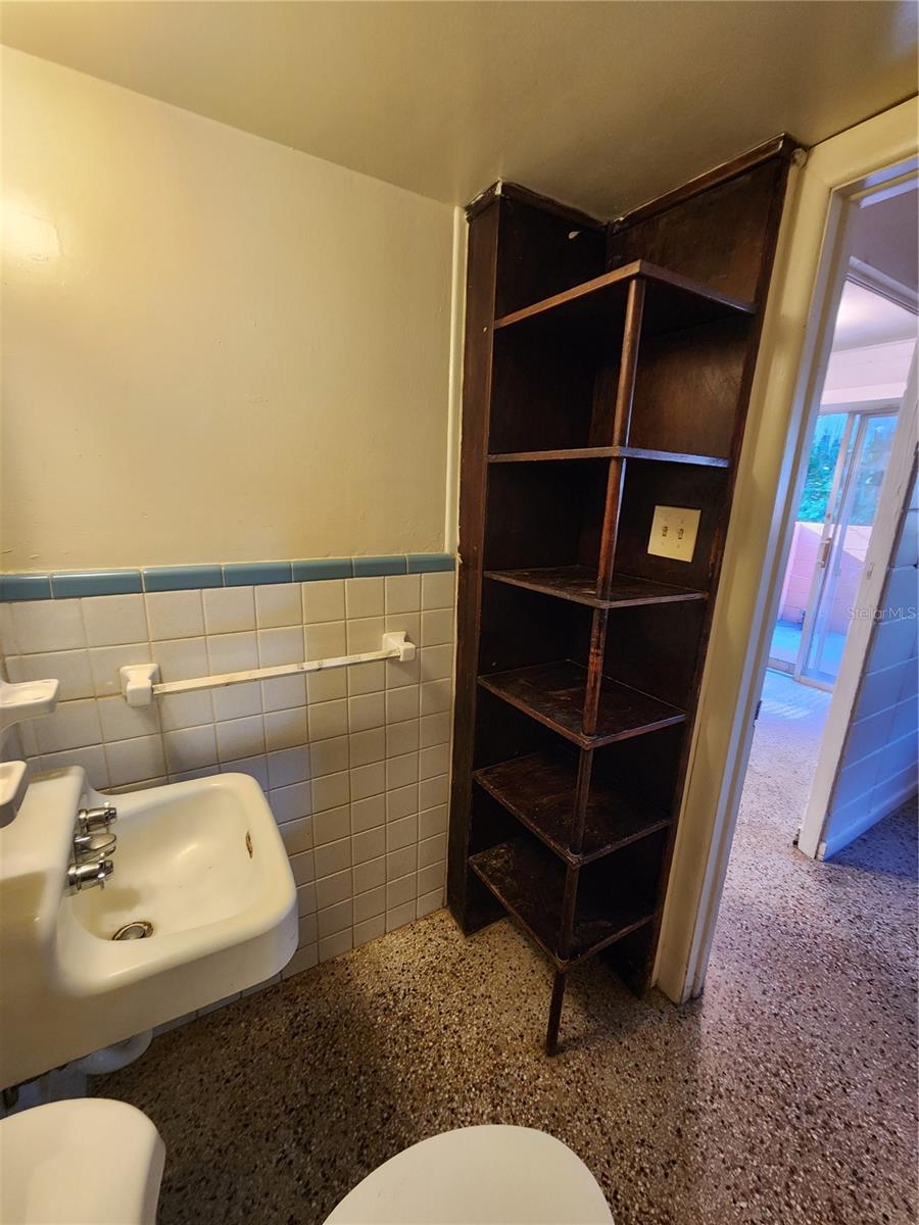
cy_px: 612
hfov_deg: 89.9
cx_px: 460
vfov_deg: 106.2
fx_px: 460
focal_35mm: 13
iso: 320
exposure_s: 1/30
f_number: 2.2
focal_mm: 2.2
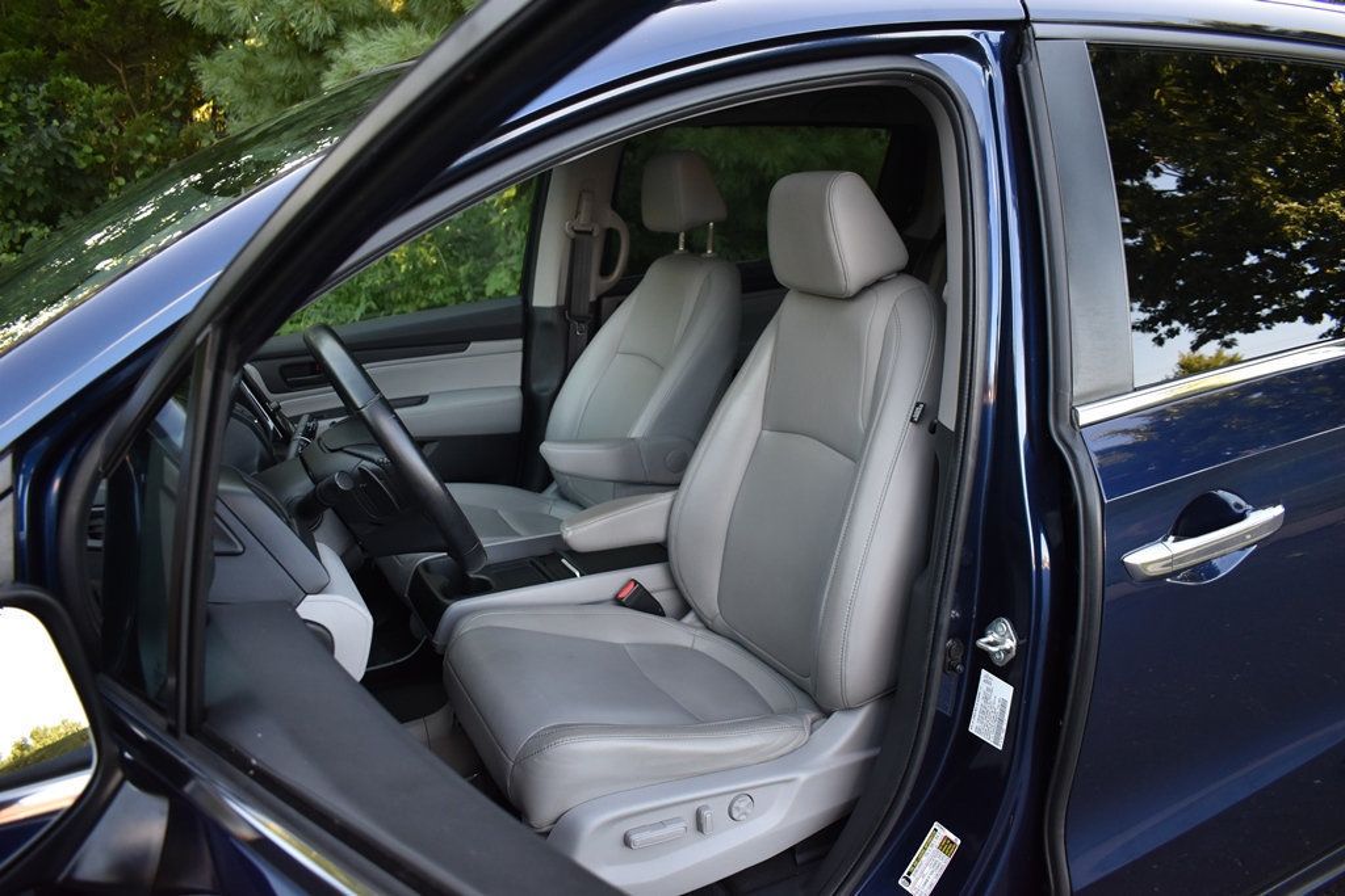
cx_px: 672
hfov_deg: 67.4
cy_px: 448
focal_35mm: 27
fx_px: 1009
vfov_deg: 47.9
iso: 640
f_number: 3.5
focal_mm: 18
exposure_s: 1/250
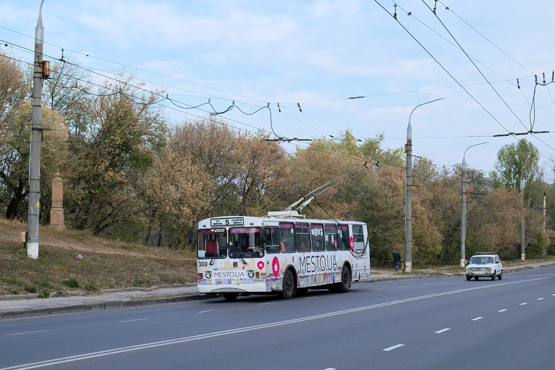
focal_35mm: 43
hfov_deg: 45.4
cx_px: 278
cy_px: 185
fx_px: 663
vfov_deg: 31.2
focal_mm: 28.9
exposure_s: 1/640
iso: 640
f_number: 5
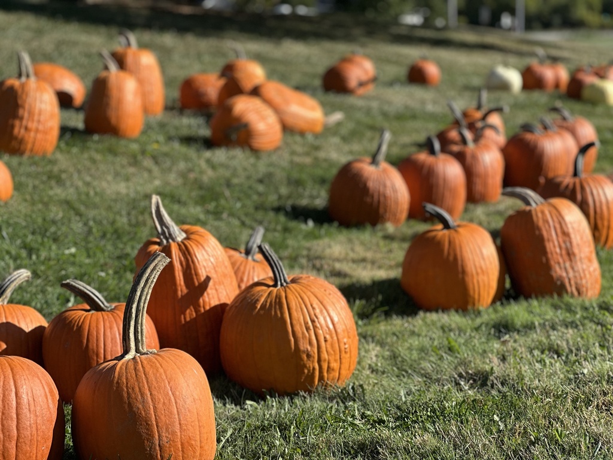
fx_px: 1364
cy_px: 230
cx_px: 306
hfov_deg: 25.3
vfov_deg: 19.1
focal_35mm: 77
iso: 32
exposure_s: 1/501
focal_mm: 9
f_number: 2.8
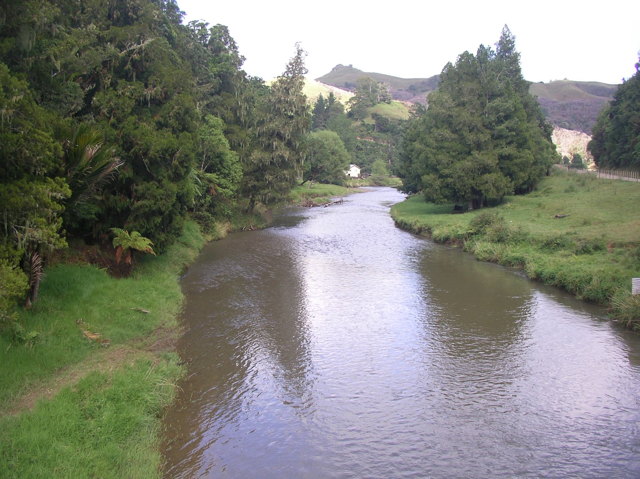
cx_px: 320
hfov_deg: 50.2
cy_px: 240
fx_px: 684
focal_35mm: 37
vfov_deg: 38.6
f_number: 2.8
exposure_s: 1/160
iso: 50
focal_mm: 5.7
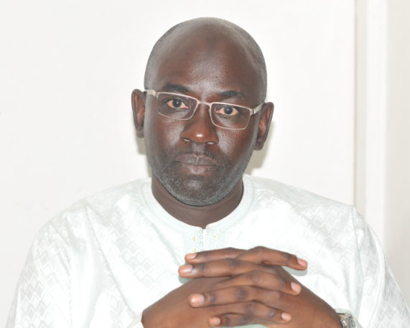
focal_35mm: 146
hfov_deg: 13.2
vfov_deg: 10.6
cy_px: 164
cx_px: 215
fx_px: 1767
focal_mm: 85
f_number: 4.5
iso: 800
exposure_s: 1/60
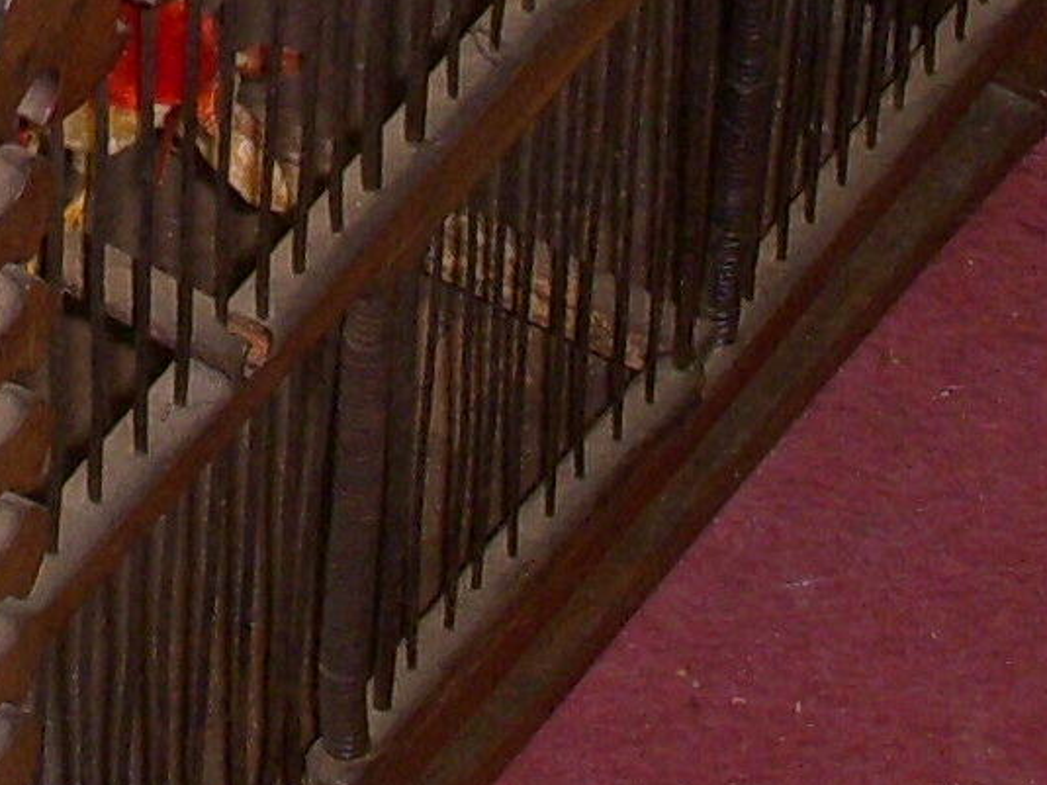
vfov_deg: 6.3
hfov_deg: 8.5
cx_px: -106
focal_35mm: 232
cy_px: -693
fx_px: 7016
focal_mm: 6.3
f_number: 3.3
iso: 100
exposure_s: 1/30
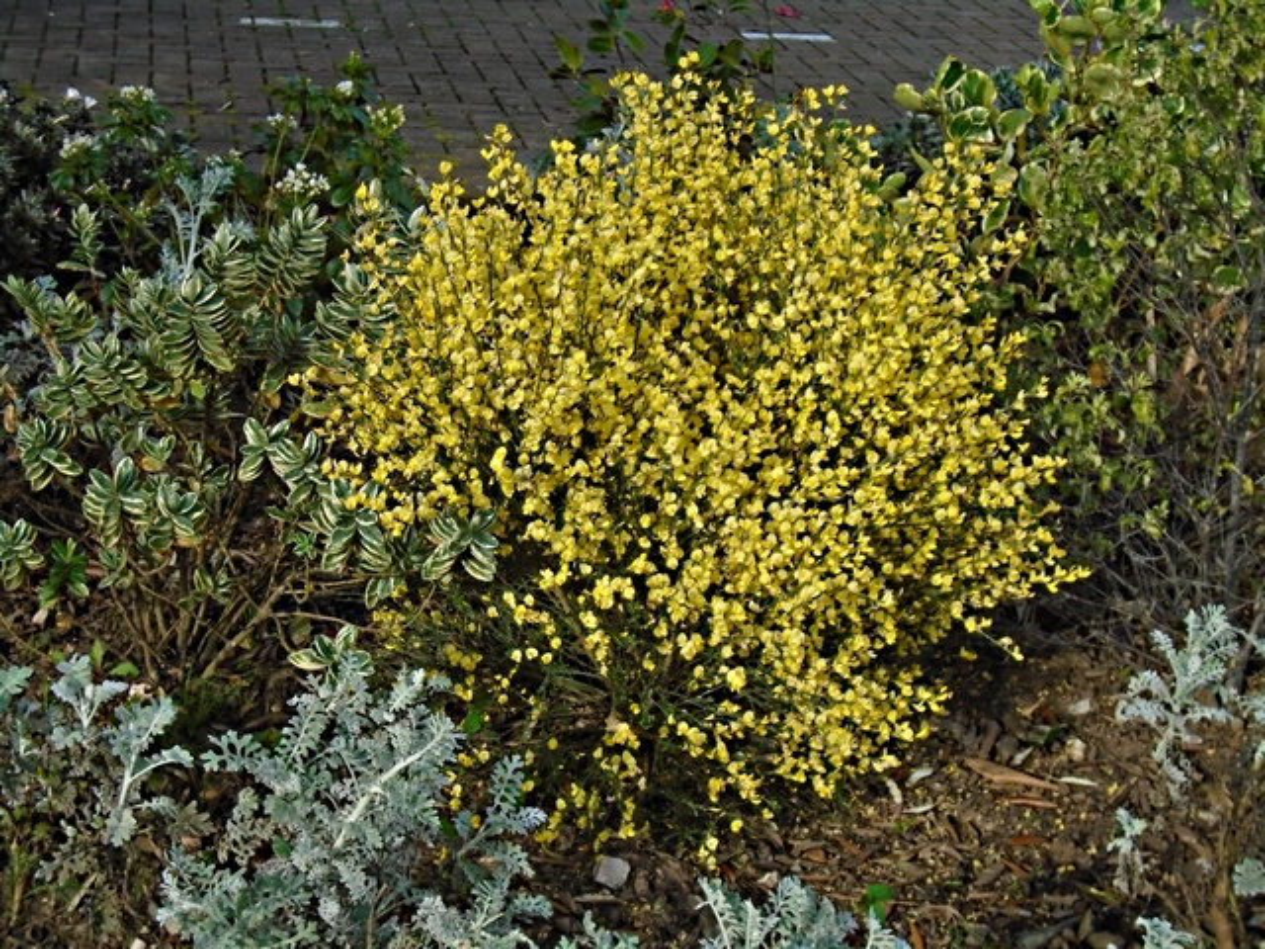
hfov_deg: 28.6
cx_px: 632
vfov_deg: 21.6
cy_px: 474
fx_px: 2485
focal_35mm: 68
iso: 160
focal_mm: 12
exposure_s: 1/250
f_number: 5.5
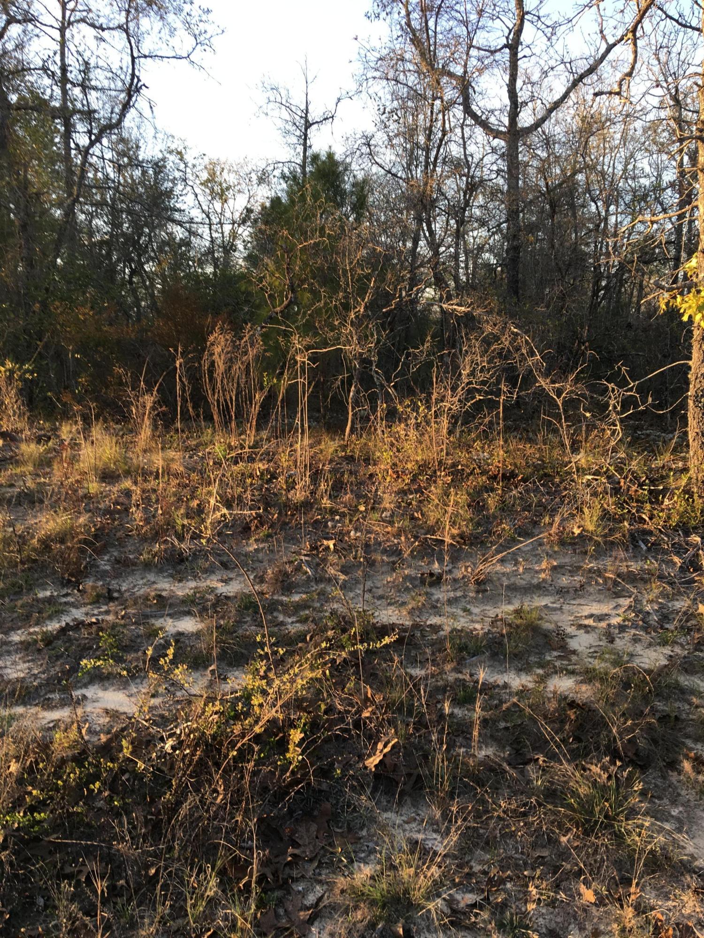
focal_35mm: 29
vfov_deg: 61.7
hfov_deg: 48.2
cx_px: 352
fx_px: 786
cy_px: 469
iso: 25
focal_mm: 4.15
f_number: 2.2
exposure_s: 1/129
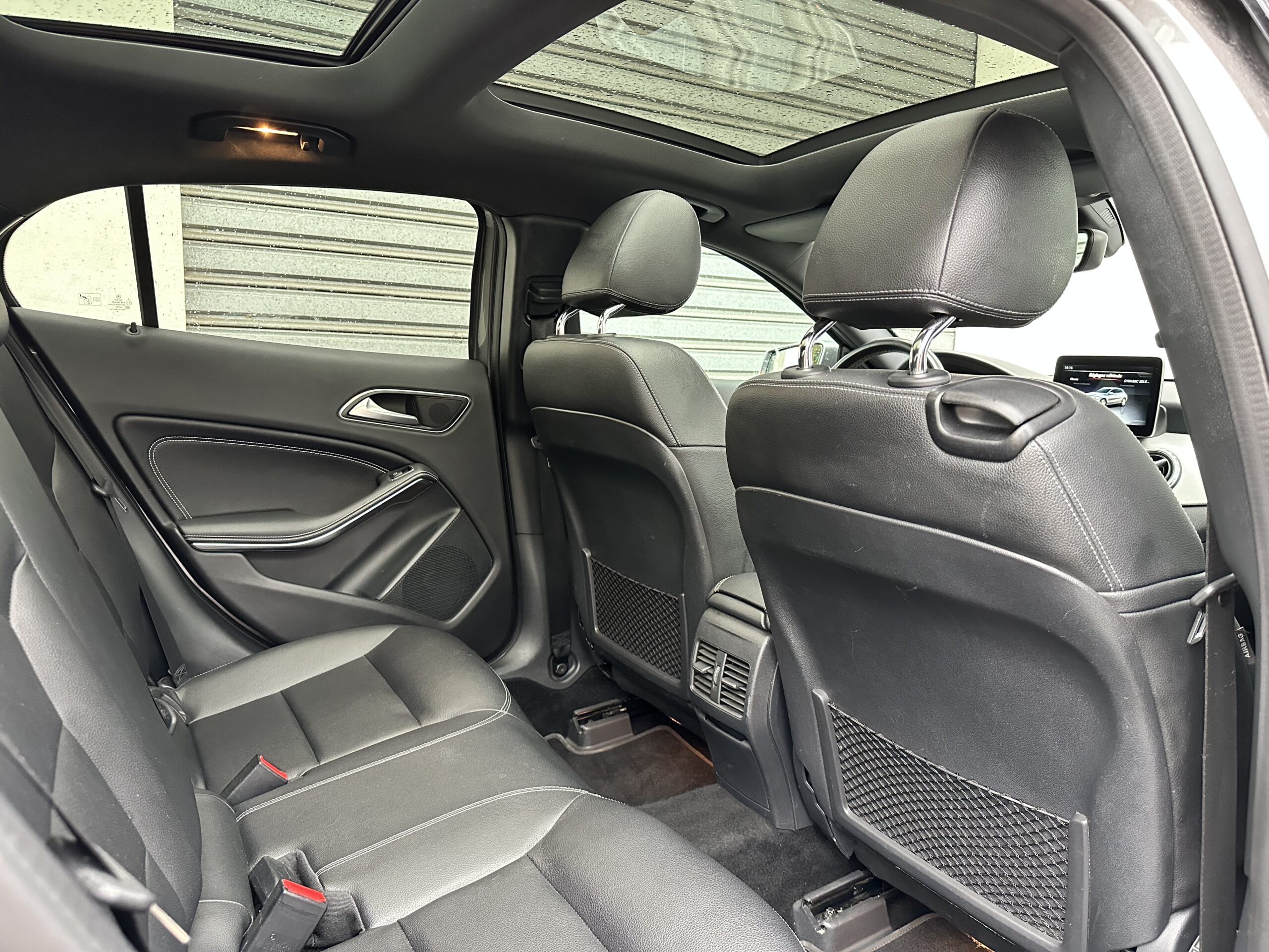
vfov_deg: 56.8
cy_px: 476
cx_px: 634
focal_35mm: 24
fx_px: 880
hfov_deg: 71.6
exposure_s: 1/60
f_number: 1.78
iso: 500
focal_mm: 6.86
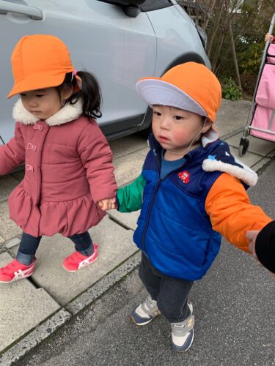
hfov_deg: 53.1
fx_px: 275
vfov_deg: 67.3
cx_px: 138
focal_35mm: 26
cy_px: 183
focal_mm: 4.25
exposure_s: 1/981
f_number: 1.8
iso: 25
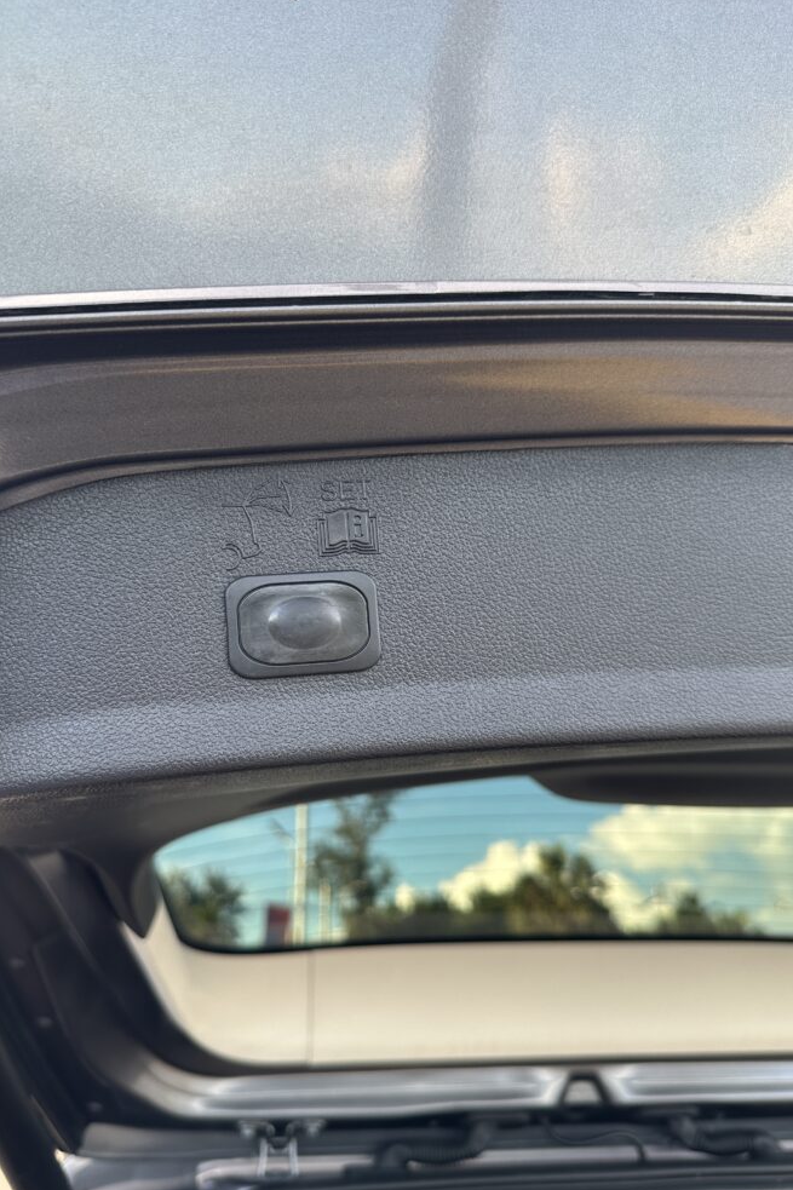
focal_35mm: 26
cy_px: 615
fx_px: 859
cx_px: 367
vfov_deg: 69.4
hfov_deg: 49.5
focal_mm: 6.86
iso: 80
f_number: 1.78
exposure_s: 1/265
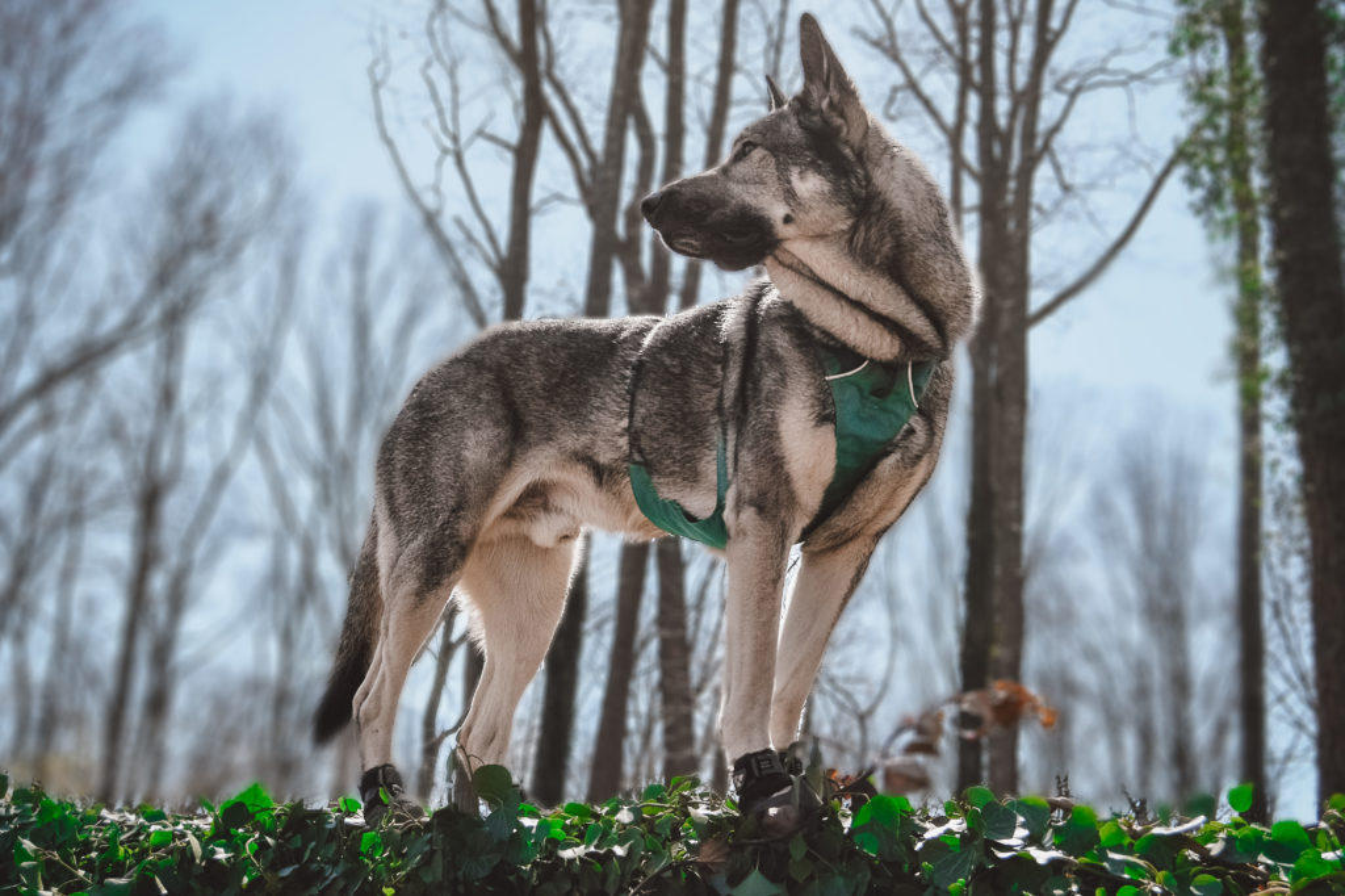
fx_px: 1569
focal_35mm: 42
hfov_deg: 46.4
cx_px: 672
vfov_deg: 31.9
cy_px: 448
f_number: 6.3
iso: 100
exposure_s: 1/500
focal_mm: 28
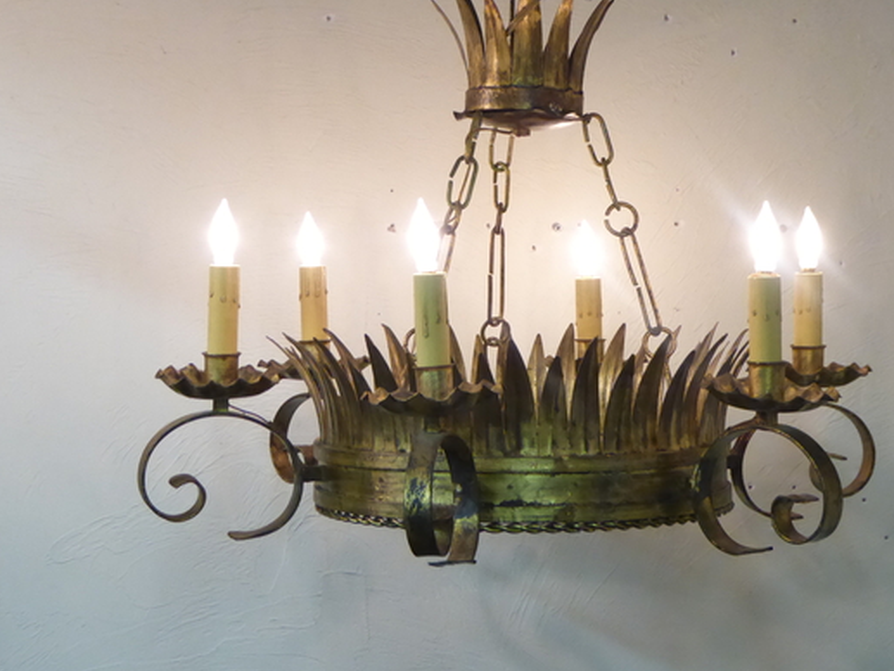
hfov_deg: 22.5
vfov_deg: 17.0
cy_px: 291
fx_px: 2247
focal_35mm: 87
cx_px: 479
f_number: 4.5
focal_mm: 12.5
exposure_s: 1/30
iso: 800
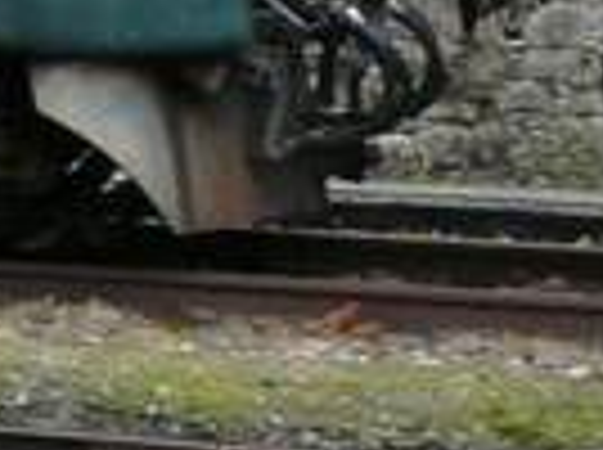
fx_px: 4156
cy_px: -225
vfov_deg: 6.1
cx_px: -1566
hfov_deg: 6.9
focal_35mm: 239
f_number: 2.8
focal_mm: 5.2
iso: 320
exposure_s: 1/60
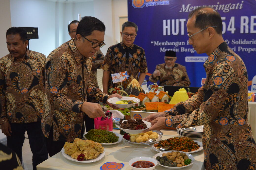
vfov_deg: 34.2
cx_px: 128
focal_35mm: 39
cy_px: 85
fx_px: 277
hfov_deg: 49.6
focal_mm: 26
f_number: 5
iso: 1600
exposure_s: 1/100
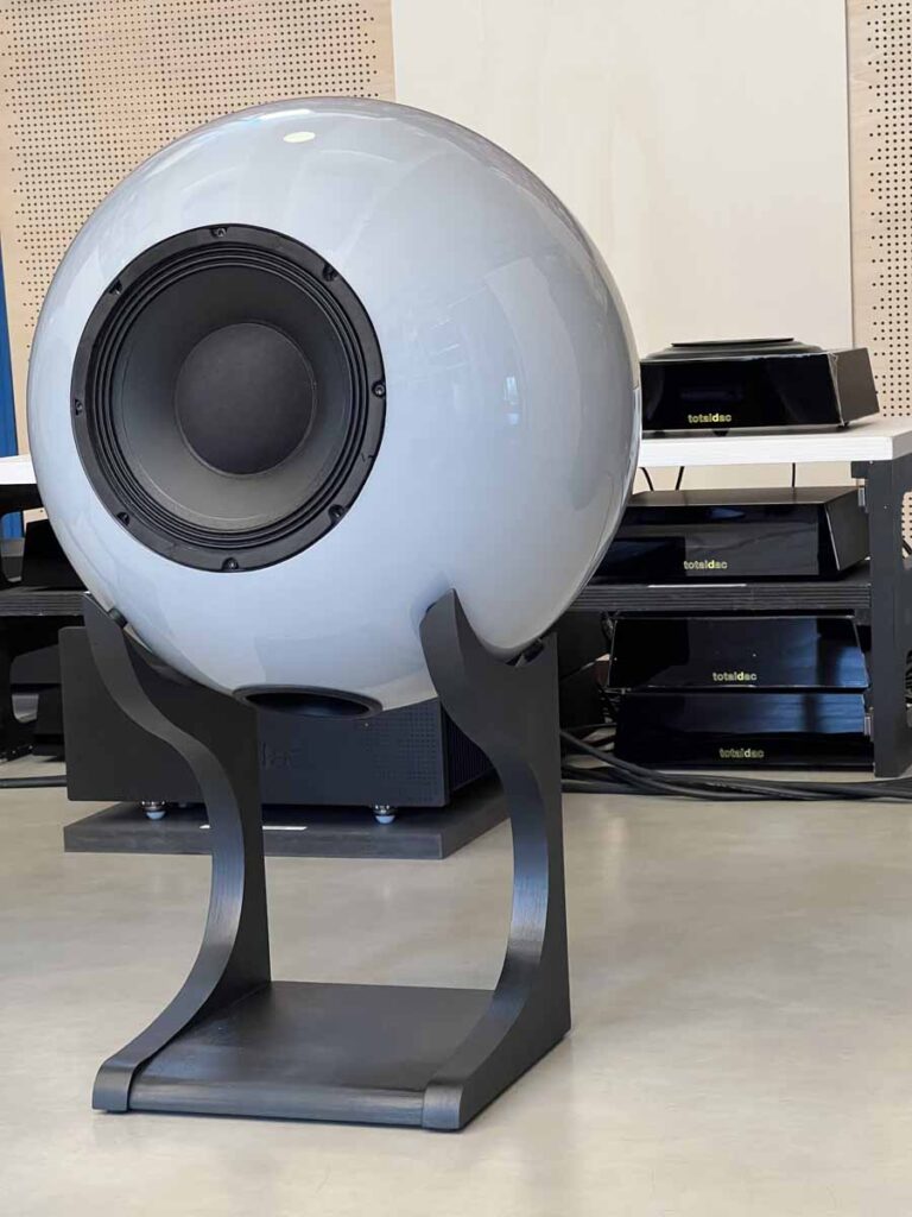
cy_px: 608
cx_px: 456
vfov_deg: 25.3
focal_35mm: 77
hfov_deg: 19.1
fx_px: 2705
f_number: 2.8
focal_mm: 9
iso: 320
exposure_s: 1/50
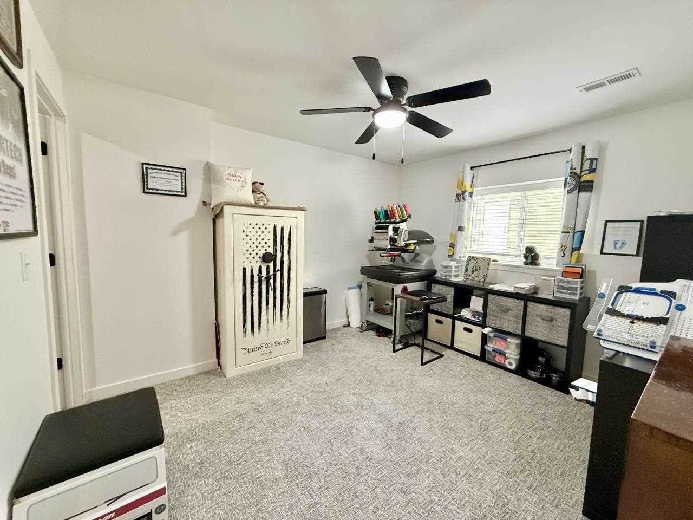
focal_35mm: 14
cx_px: 346
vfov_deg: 85.7
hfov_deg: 102.1
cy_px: 260
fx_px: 280
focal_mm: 2.22
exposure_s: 1/120
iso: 500
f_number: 2.2
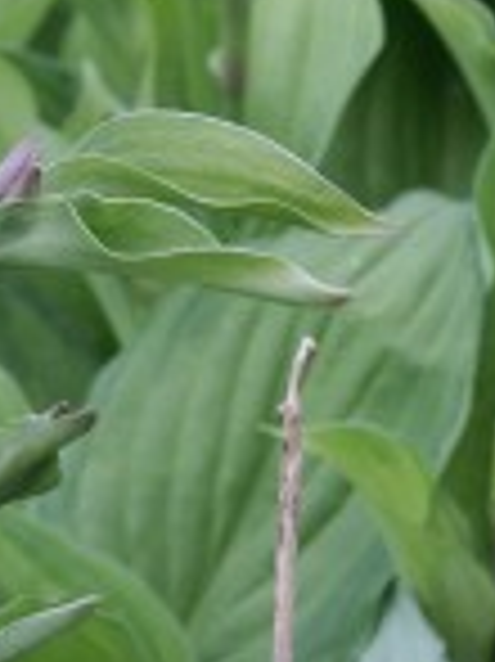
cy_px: 293
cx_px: -58
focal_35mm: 353
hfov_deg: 4.2
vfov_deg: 5.6
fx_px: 6740
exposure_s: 1/180
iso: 100
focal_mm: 32.91
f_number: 4.5
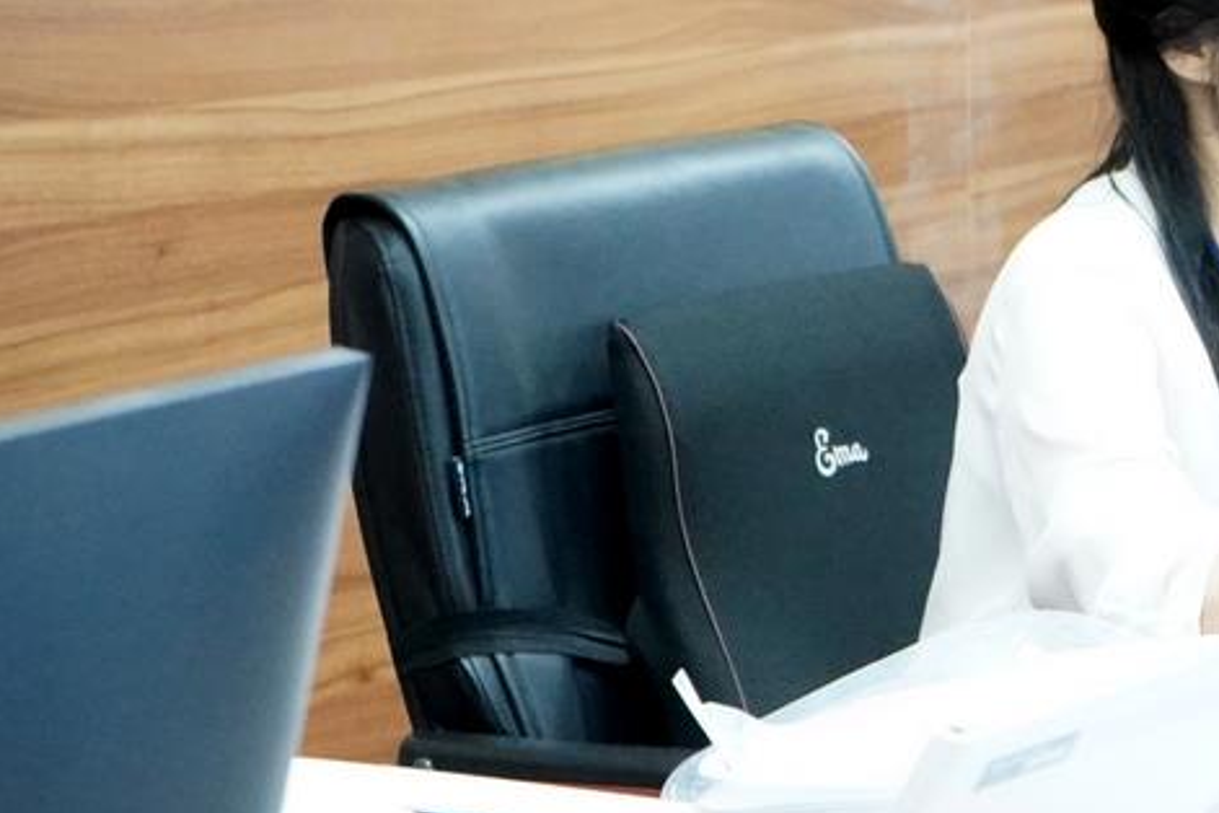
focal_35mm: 153
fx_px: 5180
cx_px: 1985
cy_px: -32
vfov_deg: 8.9
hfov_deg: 12.6
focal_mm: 45
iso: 10000
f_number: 6.3
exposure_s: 1/125
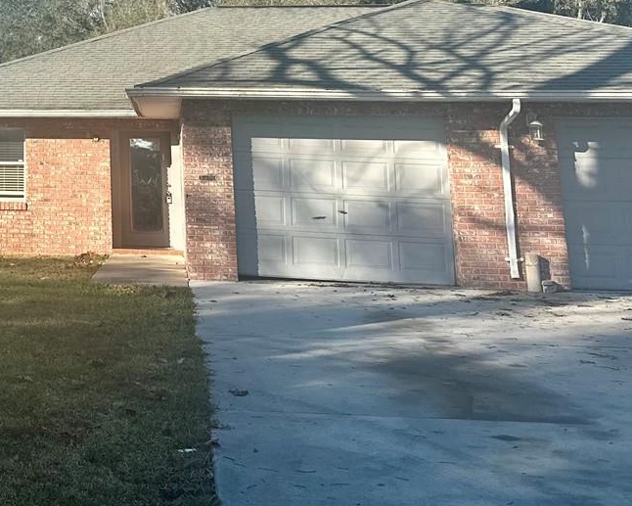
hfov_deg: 29.8
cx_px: -27
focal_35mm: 58
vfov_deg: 24.2
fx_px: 1085
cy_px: -73
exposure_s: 1/2809
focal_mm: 6.86
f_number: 1.78
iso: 80
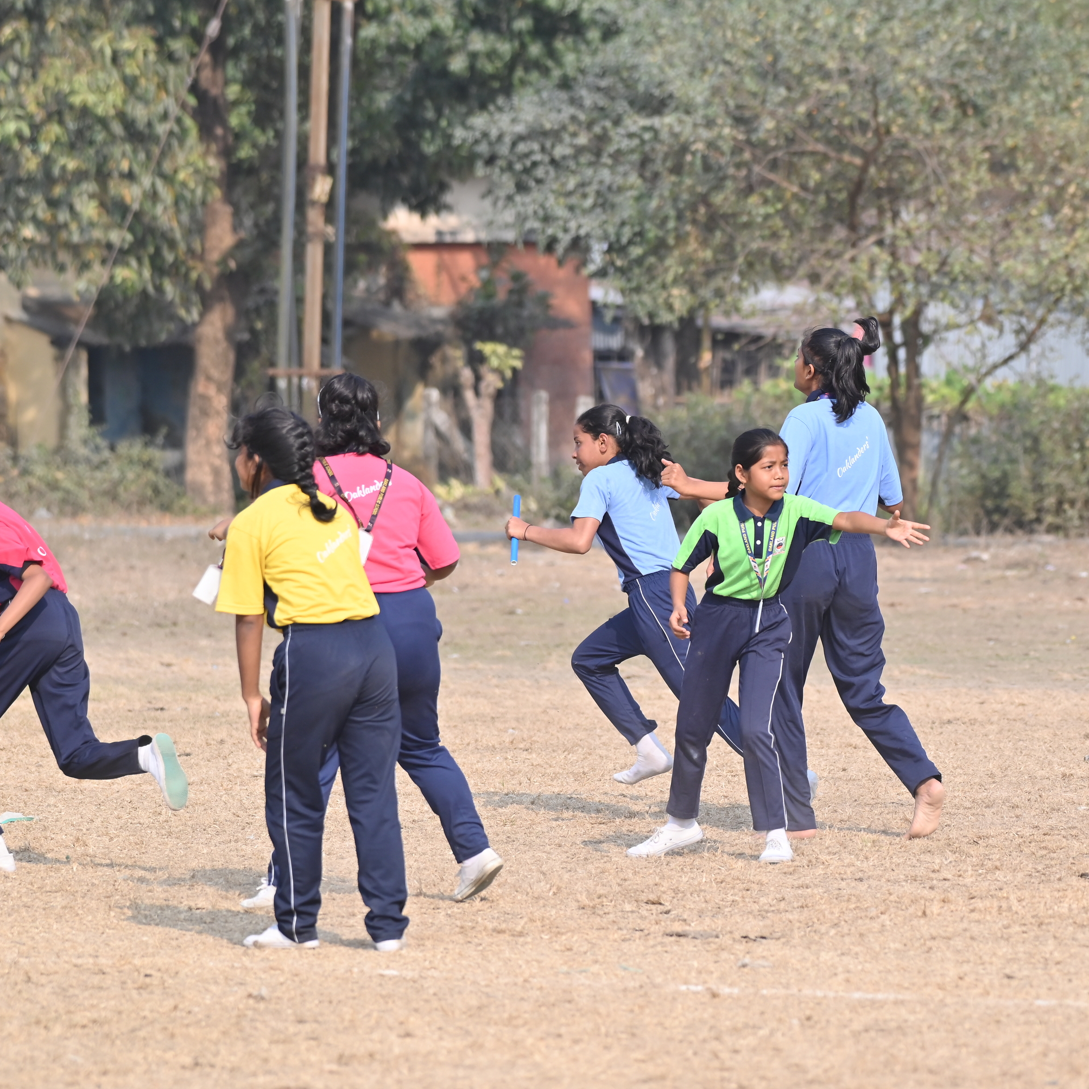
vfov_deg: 6.9
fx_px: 9076
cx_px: 709
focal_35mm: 255
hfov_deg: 6.9
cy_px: 544
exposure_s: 1/1600
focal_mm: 200
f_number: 5.6
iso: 500
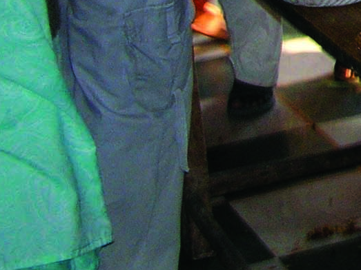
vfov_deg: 9.3
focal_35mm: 153
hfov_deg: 11.5
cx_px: 739
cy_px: -191
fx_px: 1595
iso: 56
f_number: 2.8
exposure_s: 1/60.1
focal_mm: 5.8
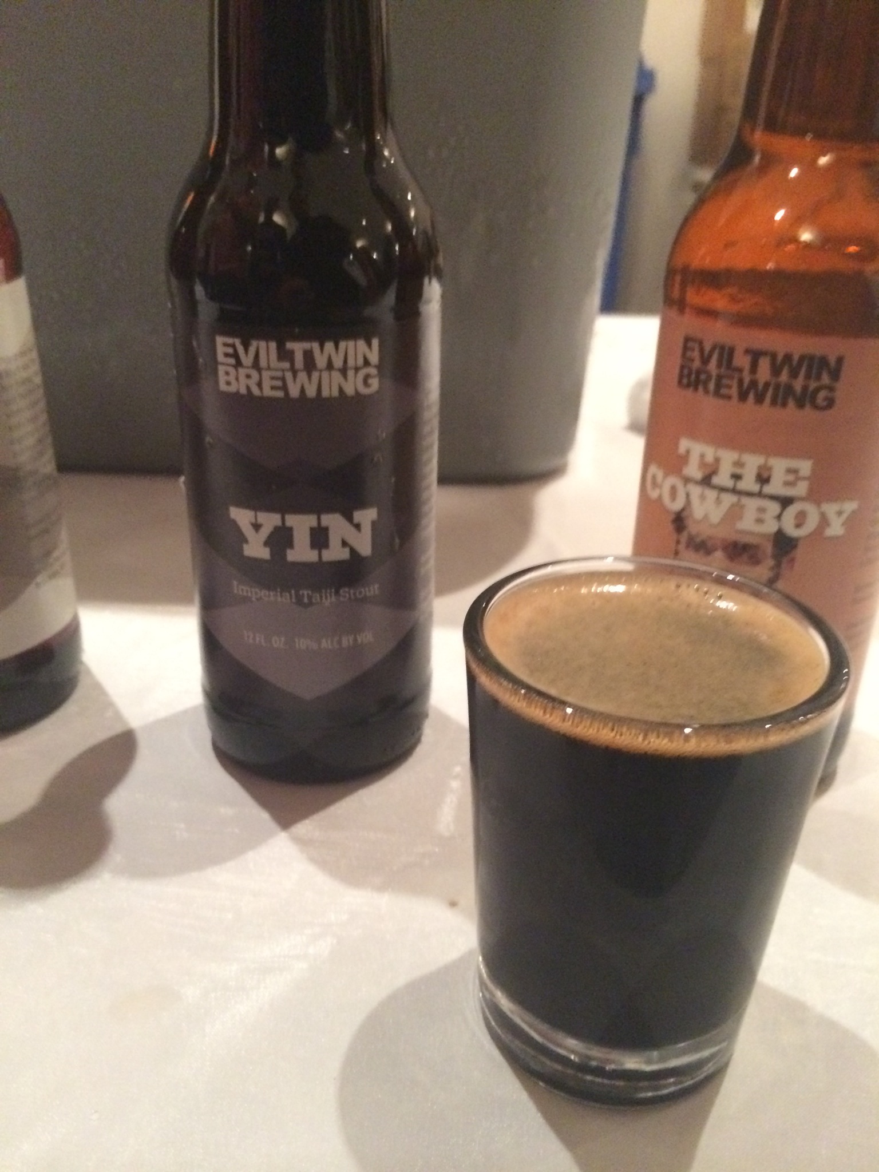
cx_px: 440
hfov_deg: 46.8
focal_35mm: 30
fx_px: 1016
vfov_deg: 60.0
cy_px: 586
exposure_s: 1/15
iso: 500
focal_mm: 4.12
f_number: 2.2
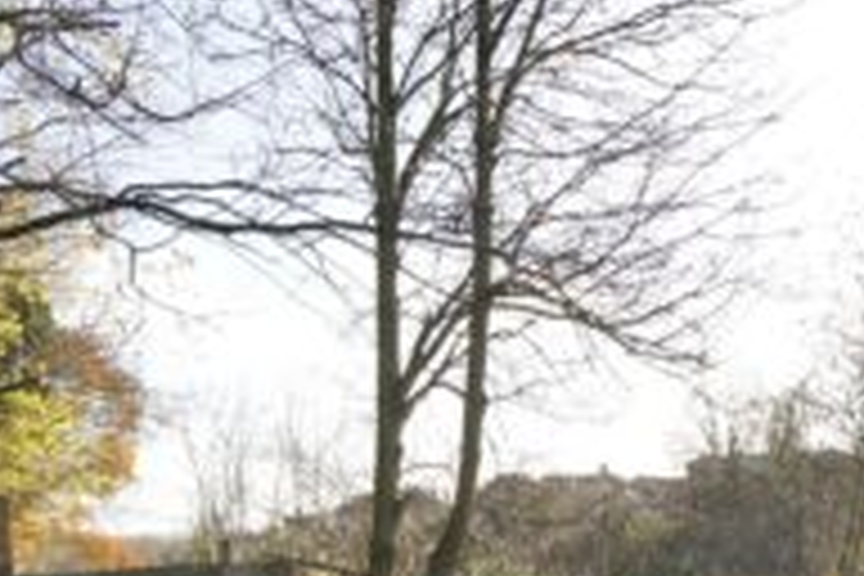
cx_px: 752
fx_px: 1200
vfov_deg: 25.3
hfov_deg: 37.4
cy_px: 608
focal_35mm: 50
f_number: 6.3
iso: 100
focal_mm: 16
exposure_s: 1/100
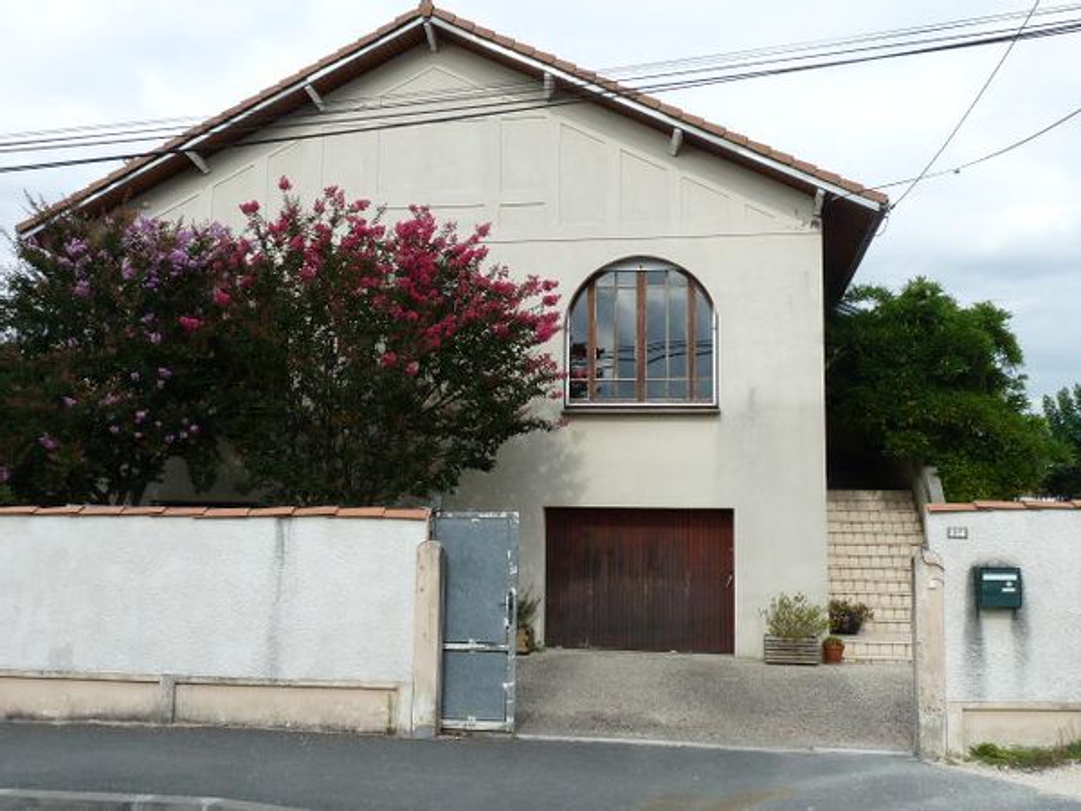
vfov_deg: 42.9
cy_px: 406
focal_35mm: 33
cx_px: 540
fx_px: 1031
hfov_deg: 55.4
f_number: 5.6
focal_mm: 4.8
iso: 100
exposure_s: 1/250
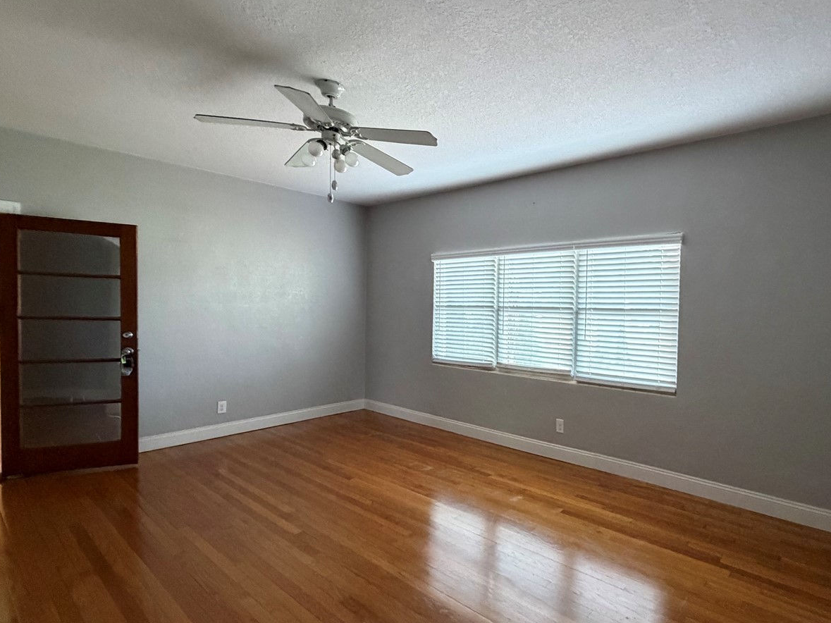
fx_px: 456
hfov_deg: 82.7
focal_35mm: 19
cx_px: 531
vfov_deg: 68.6
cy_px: 325
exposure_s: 1/60
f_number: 2.2
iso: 500
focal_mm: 2.22
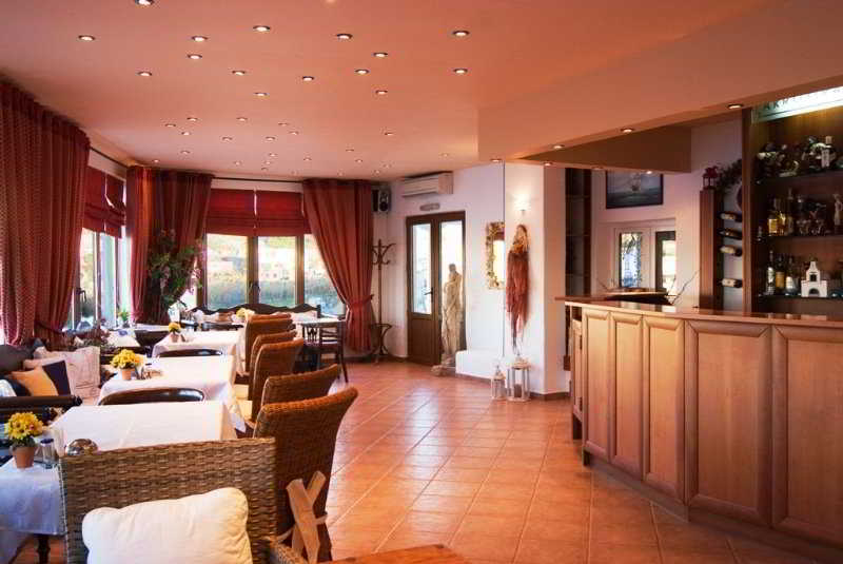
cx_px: 422
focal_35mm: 33
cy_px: 282
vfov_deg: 40.0
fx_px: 773
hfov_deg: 57.2
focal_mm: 22
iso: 400
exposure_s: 1/60
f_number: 5
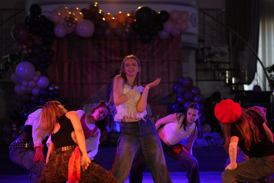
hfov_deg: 23.9
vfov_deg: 16.1
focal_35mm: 85
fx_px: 647
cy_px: 92
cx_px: 137
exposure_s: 1/400
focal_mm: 85
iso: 800
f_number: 2.2
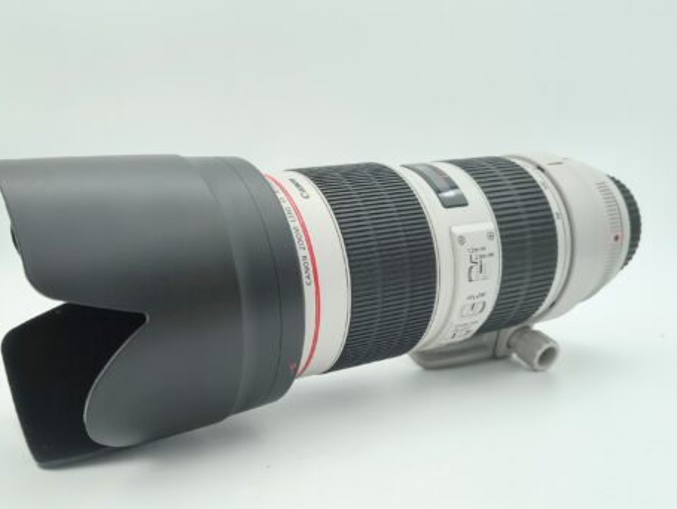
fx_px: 528
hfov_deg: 65.1
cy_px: 263
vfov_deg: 51.4
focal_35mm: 27
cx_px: 307
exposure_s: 1/422
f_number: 1.8
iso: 101
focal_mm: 5.56
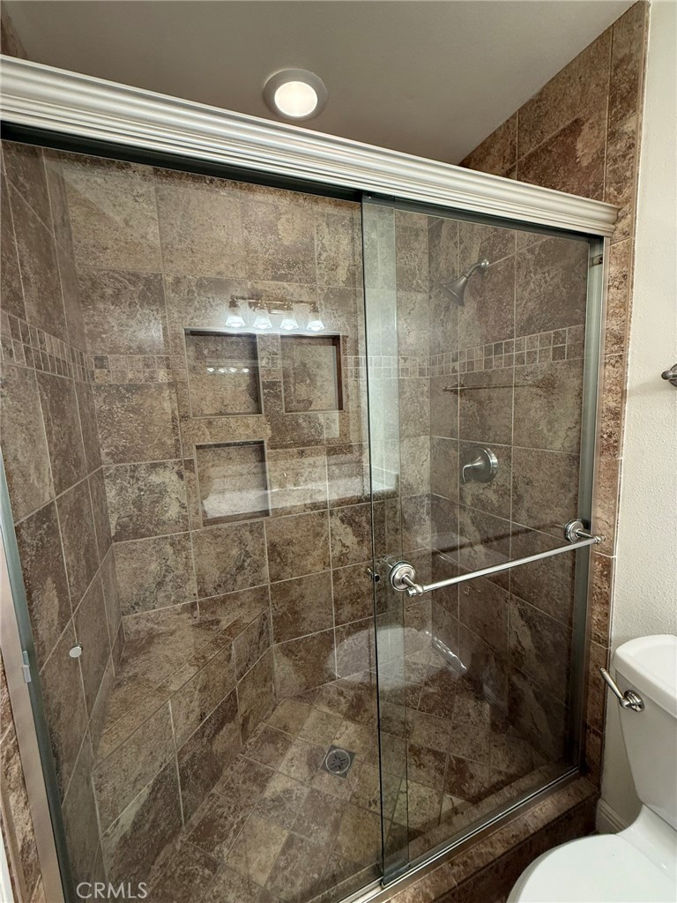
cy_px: 452
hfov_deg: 85.7
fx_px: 365
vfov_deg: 102.1
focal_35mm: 14
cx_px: 338
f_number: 2.2
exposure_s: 1/120
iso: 250
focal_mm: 2.22
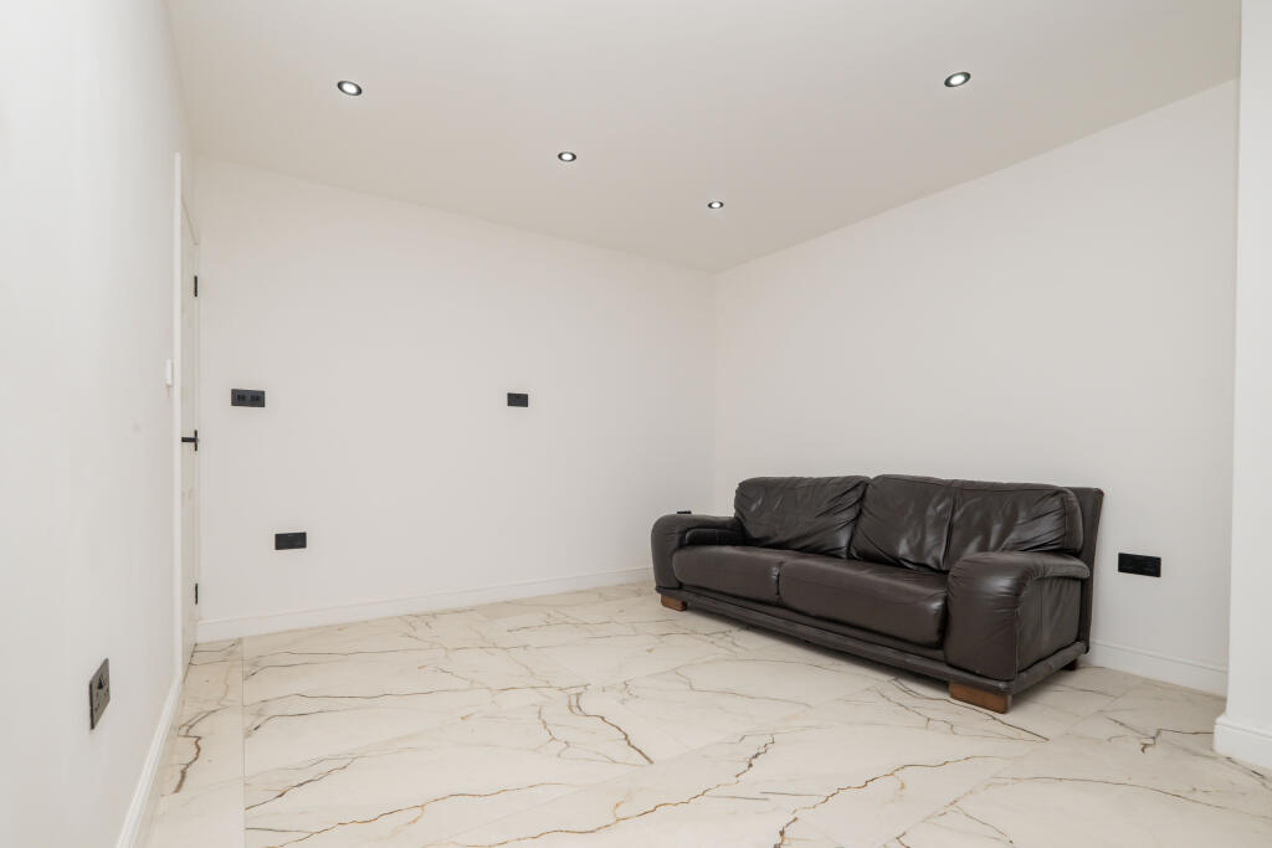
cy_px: 424
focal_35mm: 15
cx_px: 636
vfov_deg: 77.3
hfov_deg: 100.4
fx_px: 530
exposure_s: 1/200
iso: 800
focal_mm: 10
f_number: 7.1
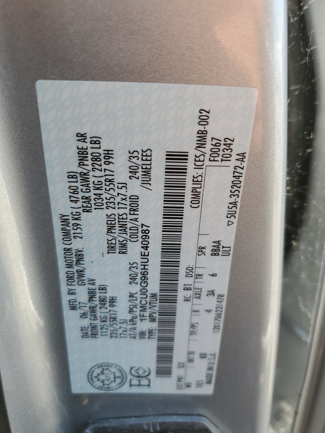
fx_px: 325
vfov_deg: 67.3
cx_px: 162
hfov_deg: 53.1
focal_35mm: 26
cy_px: 216
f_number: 1.5
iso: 50
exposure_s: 1/345
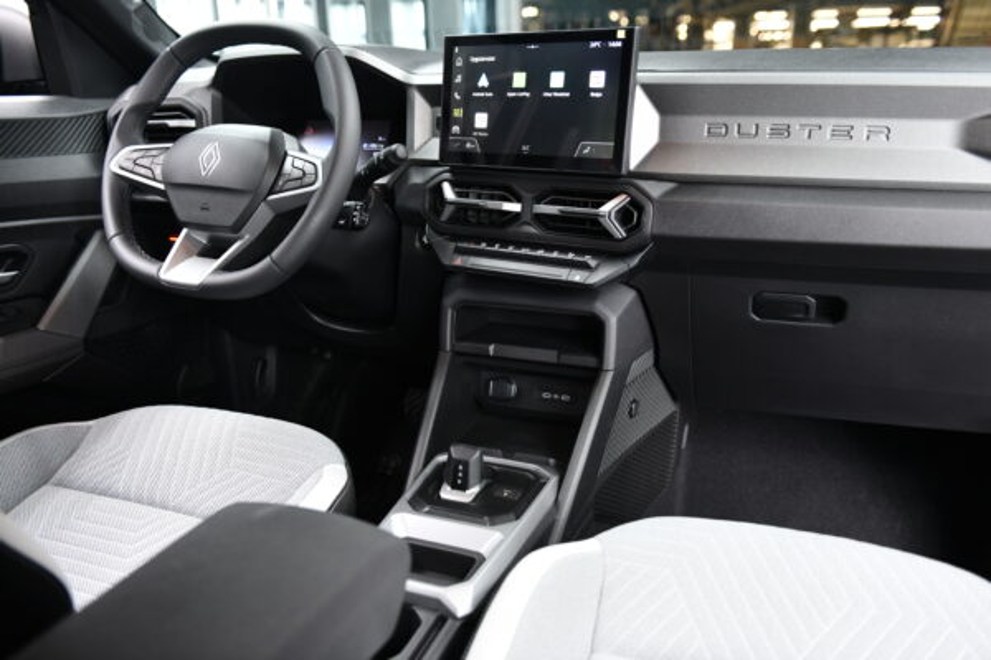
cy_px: 330
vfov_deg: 45.0
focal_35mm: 29
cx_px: 496
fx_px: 798
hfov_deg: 63.7
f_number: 4
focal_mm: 29
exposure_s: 1/60
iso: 800
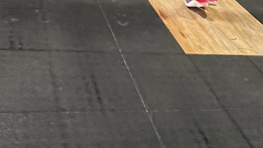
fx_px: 356
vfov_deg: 17.4
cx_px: 101
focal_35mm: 51
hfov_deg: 40.3
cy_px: -141
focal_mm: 1.57
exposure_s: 1/33
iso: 1000
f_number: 1.8
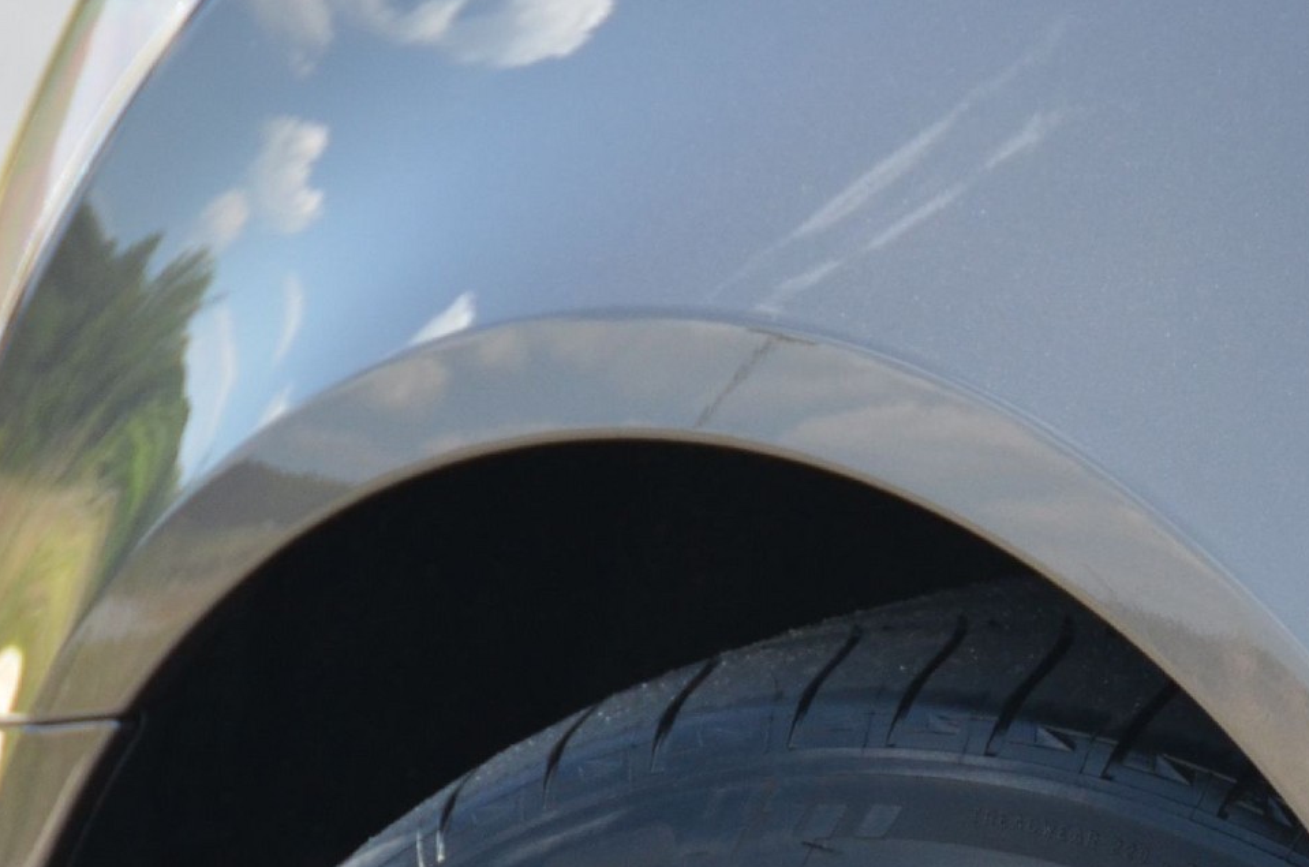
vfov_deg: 1.7
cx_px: 1484
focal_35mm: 782
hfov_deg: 2.6
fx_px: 28373
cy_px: 759
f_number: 5.6
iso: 800
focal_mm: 200
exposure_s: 1/1000
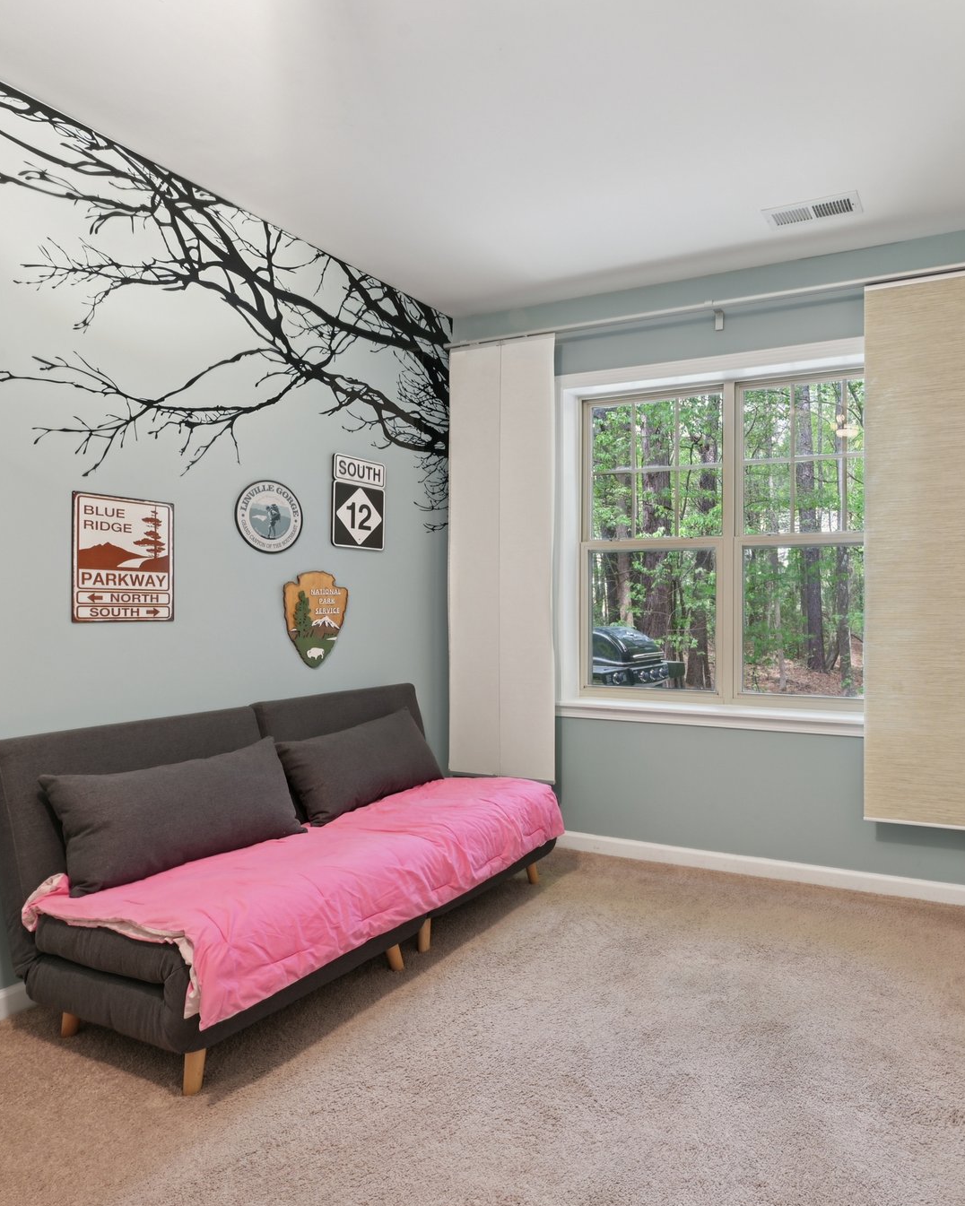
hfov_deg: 64.9
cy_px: 607
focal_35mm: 20
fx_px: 714
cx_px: 697
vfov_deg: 80.4
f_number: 9
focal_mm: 14
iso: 200
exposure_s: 1/2.5
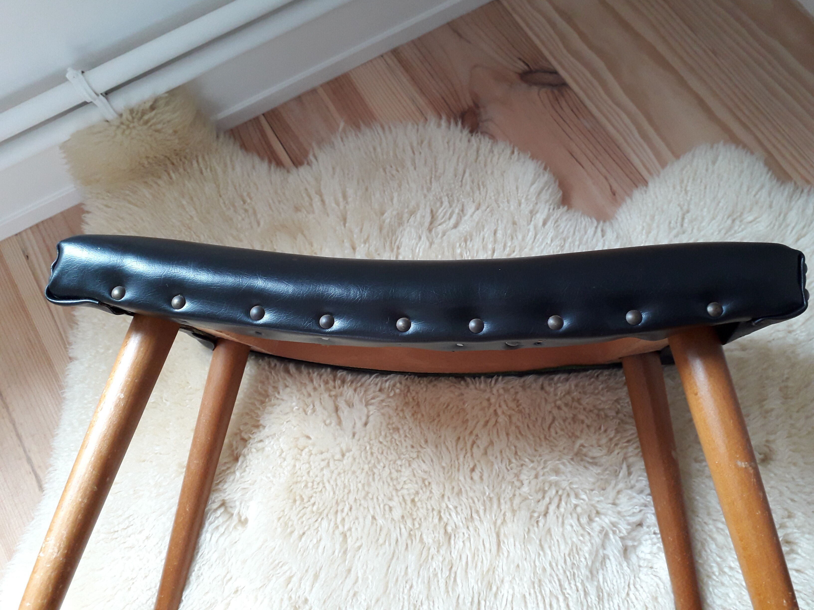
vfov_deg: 51.4
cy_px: 305
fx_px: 635
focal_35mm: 27
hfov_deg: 65.3
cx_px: 407
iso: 125
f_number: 1.9
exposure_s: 1/50
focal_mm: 3.6
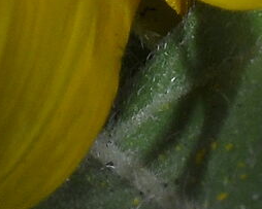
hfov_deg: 3.6
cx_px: 23
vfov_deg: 2.9
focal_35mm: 531
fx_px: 4116
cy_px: -471
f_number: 22
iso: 200
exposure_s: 13
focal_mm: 40
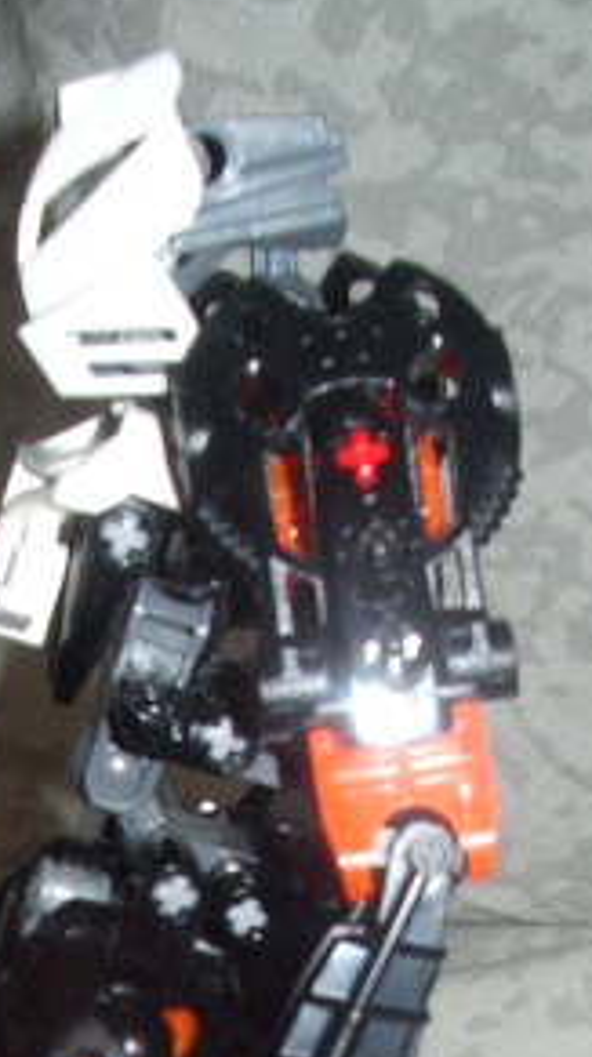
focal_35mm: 84
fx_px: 2352
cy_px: 1133
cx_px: 65
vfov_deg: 23.9
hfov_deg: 14.2
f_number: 4.3
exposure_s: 1/40
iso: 100
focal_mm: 5.8
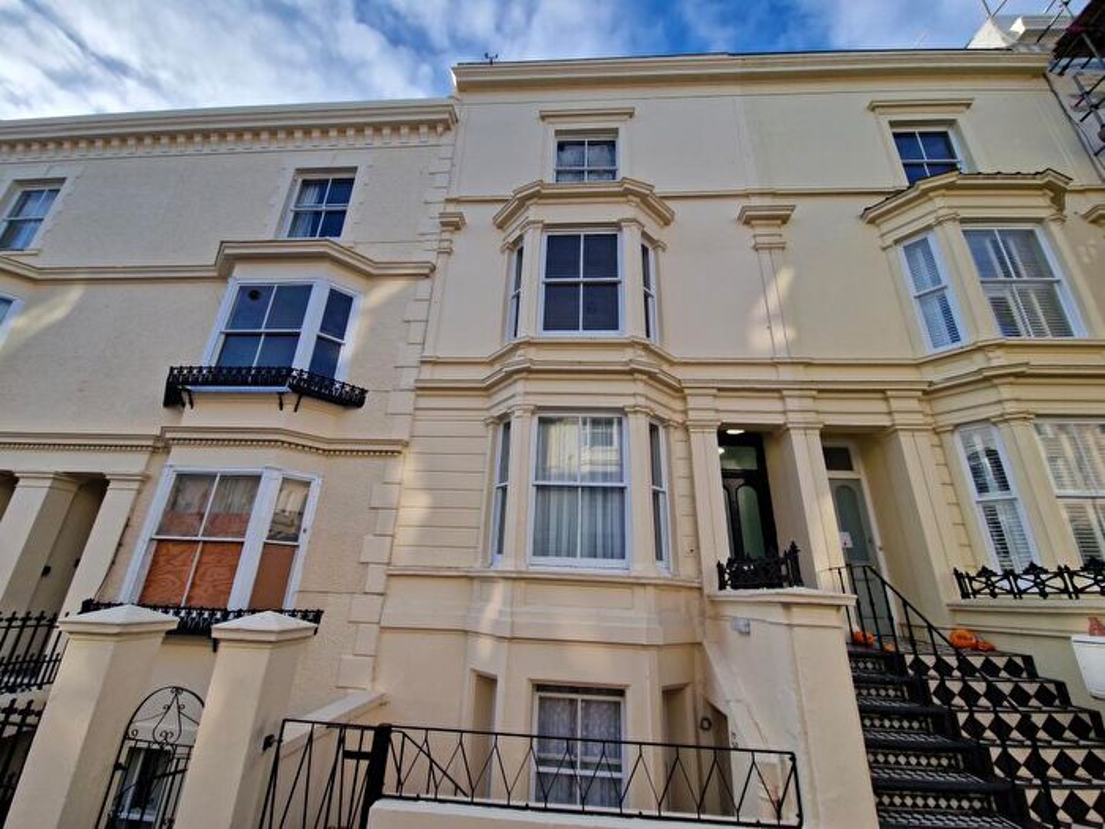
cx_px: 552
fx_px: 415
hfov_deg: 106.2
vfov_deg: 89.9
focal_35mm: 13
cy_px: 414
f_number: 2.2
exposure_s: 1/1056
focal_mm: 2.2
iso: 50
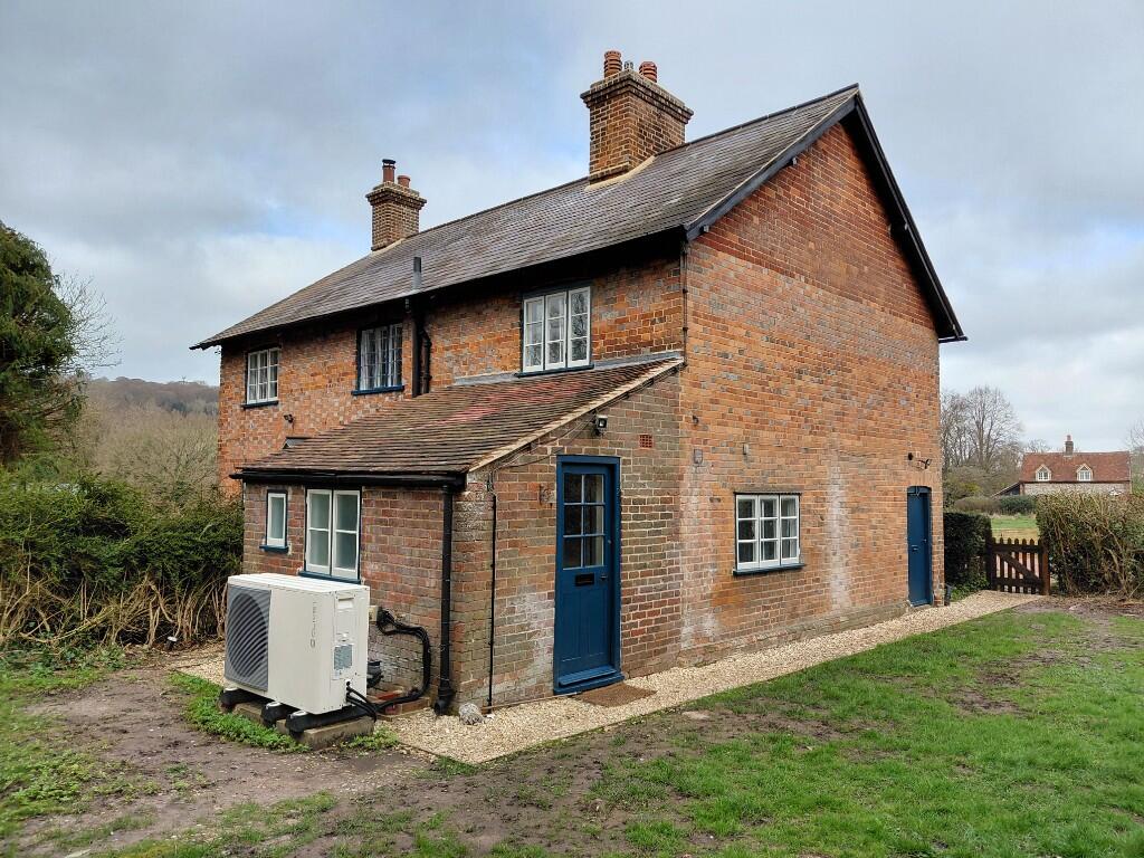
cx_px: 572
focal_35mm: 25
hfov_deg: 69.4
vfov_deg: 54.9
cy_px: 429
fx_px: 826
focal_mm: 4.69
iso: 50
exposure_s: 1/775
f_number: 1.8
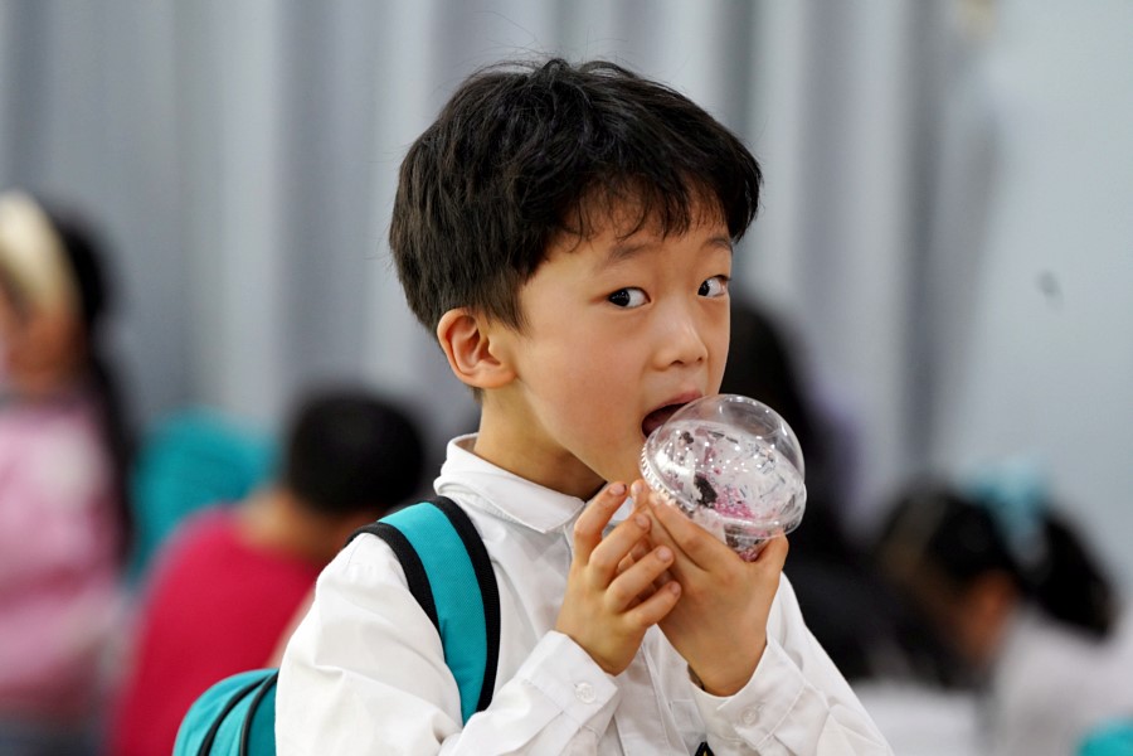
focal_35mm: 191
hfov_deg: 10.8
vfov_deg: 7.2
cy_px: 378
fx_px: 6011
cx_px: 566
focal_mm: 191
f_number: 4
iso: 1600
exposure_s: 1/200
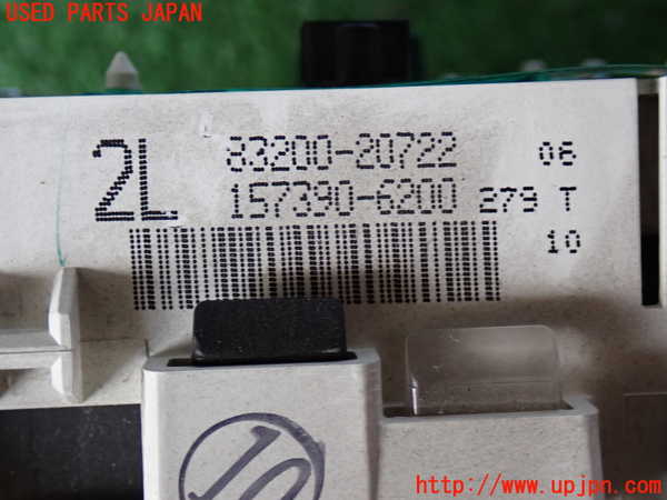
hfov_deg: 33.2
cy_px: 250
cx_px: 334
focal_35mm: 58
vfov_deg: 25.2
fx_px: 1118
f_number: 3.5
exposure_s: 1/60
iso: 500
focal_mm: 10.35
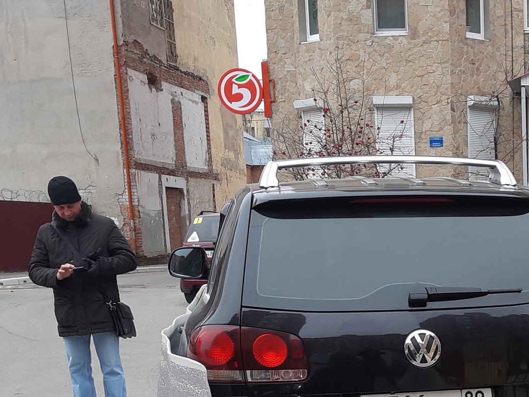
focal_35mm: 68
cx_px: 537
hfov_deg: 26.9
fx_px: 1039
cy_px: 465
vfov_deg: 20.4
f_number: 1.7
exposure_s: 1/138
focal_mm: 3.93
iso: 40
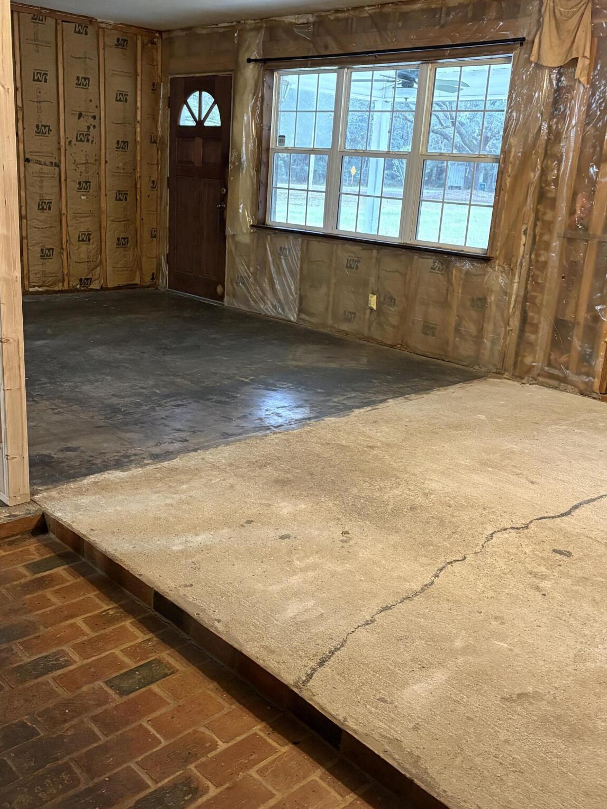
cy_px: 398
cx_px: 286
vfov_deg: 54.0
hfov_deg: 41.8
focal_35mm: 34
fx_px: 795
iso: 500
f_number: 1.6
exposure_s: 1/40
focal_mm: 5.96
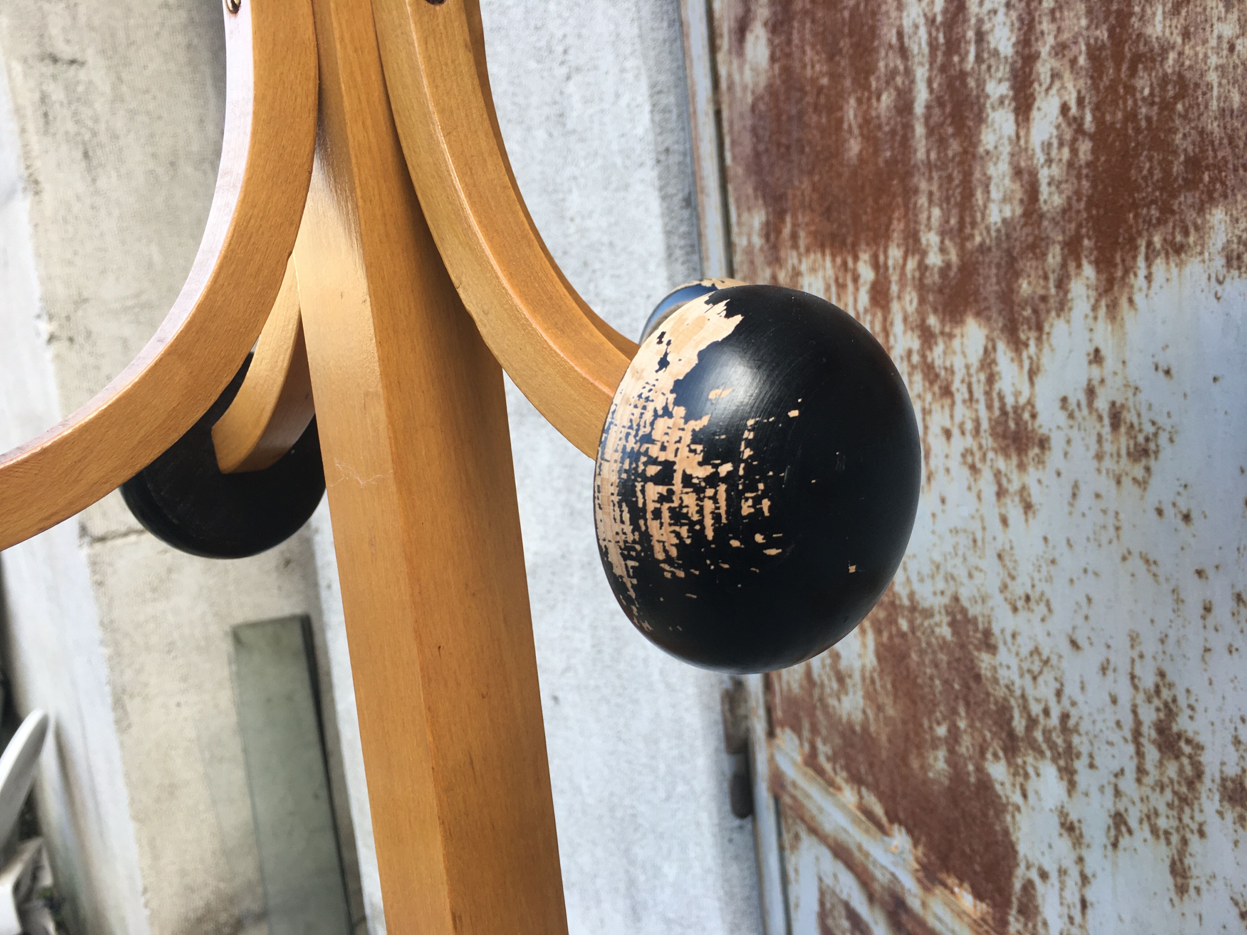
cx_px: 624
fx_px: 1045
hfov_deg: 61.7
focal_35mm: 29
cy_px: 468
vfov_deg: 48.2
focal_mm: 4.15
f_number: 2.2
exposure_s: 1/100
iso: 25
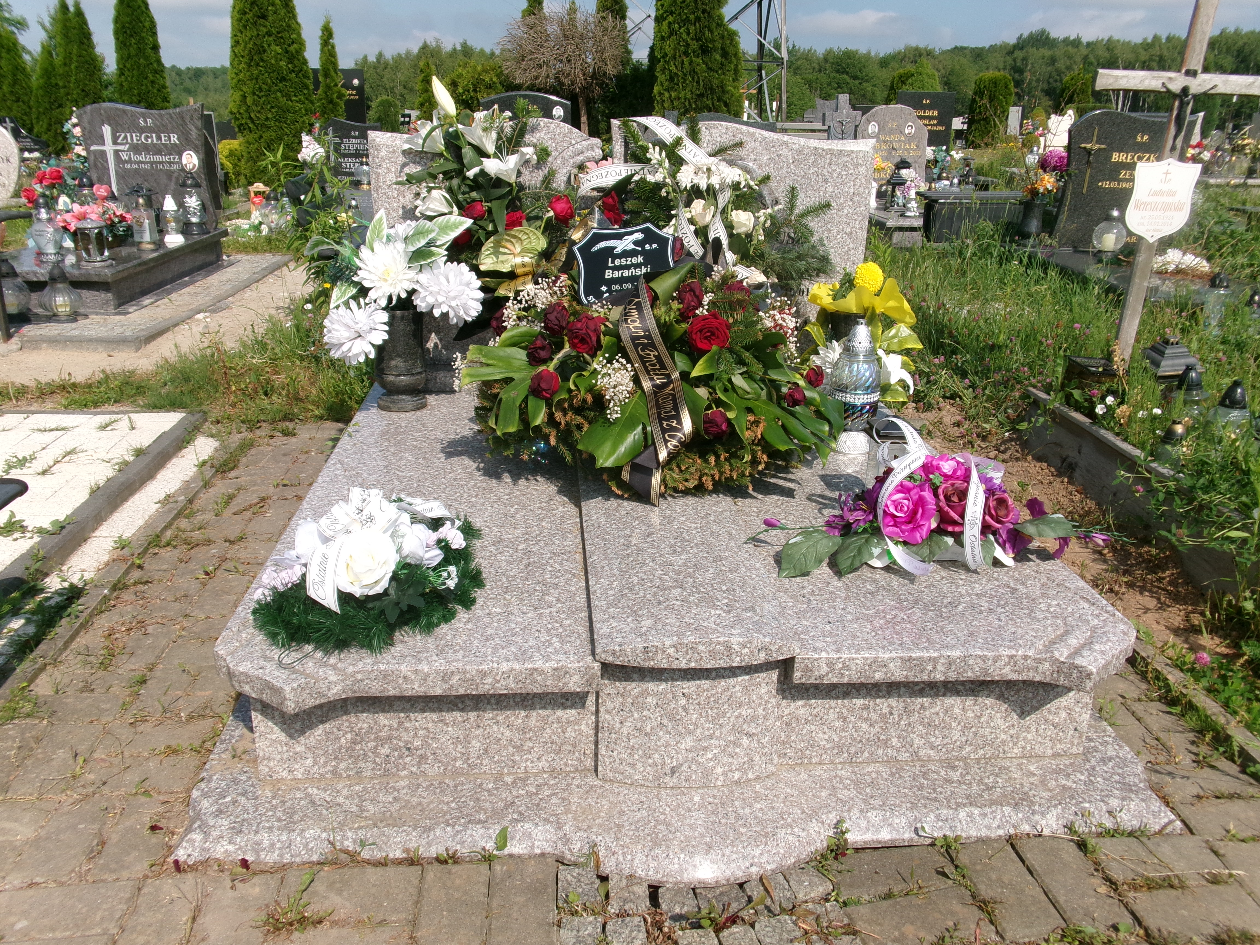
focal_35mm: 28
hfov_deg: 63.4
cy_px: 472
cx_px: 630
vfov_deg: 49.7
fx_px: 1019
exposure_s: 1/150
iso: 100
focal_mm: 5.1
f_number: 10.8
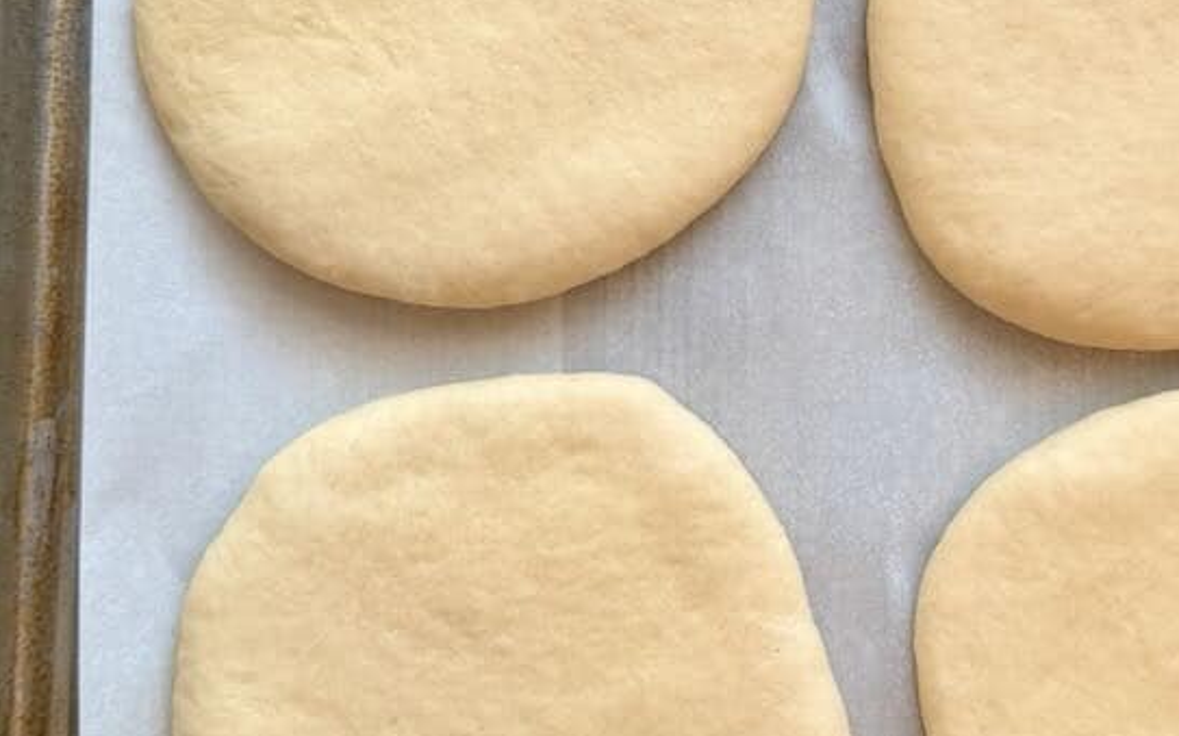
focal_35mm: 60
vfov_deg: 21.5
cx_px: 832
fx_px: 1927
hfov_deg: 33.6
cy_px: 195
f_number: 1.78
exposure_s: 1/155
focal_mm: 6.76
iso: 64
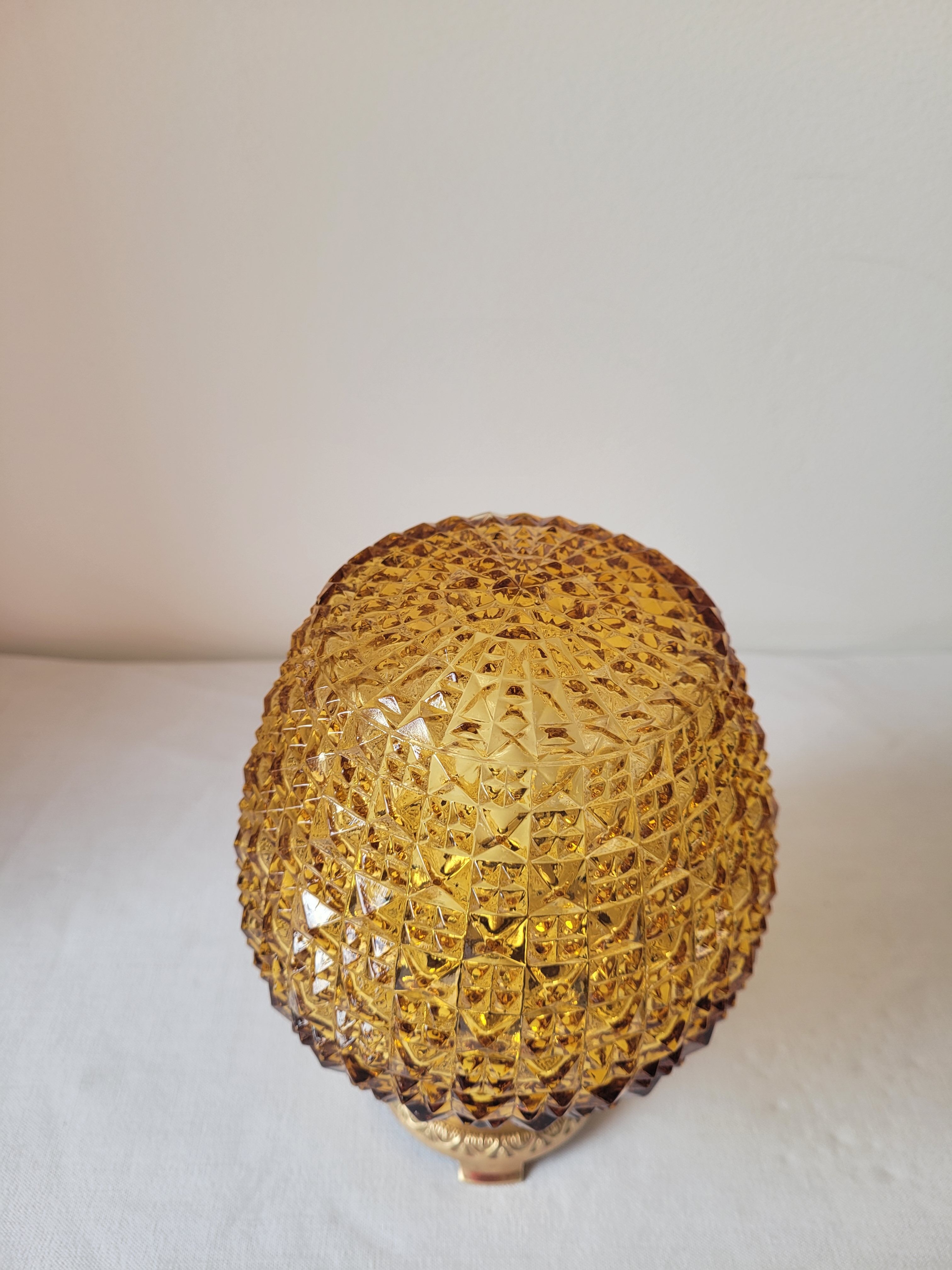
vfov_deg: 67.3
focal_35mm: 26
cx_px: 476
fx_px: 953
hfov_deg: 53.1
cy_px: 635
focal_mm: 5.4
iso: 40
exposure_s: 1/239
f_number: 1.8
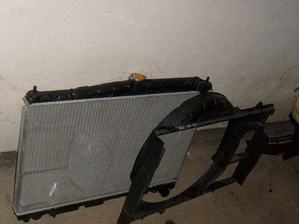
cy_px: 139
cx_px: 123
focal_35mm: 47
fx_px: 406
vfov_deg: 30.7
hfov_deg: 40.3
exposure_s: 1/45
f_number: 2.8
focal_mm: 5.8
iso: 100
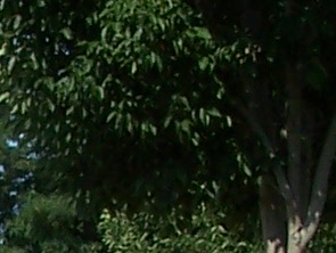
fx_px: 2653
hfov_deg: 7.0
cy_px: 675
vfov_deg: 5.2
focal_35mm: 273
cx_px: -338
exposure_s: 1/1000
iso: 80
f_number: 4
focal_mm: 6
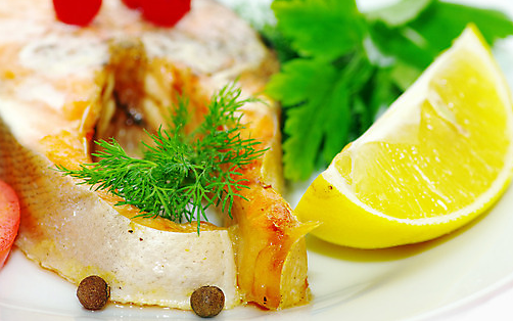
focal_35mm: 183
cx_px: 215
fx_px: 2559
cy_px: 128
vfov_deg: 7.2
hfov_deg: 11.4
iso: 100
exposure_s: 1/180
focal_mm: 100
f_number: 6.7
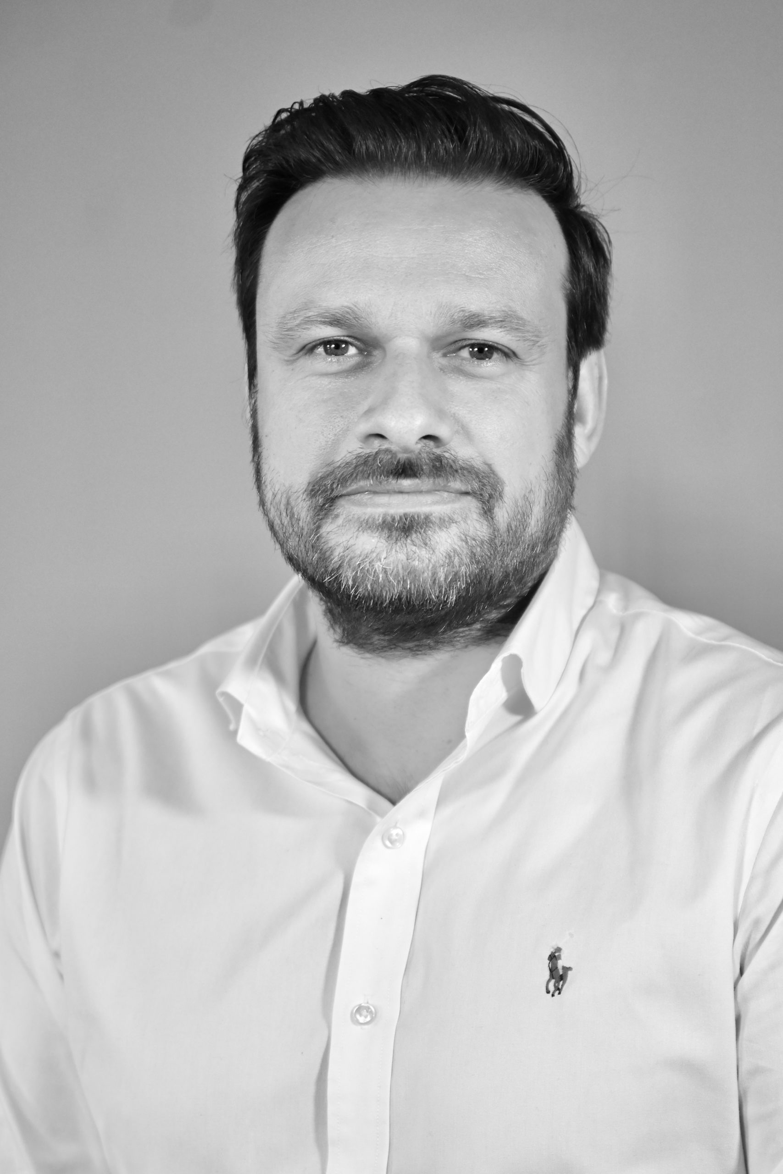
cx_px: 392
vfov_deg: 28.8
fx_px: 2283
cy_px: 587
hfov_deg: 19.5
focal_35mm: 70
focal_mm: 70
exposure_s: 1/200
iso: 1000
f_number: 2.8
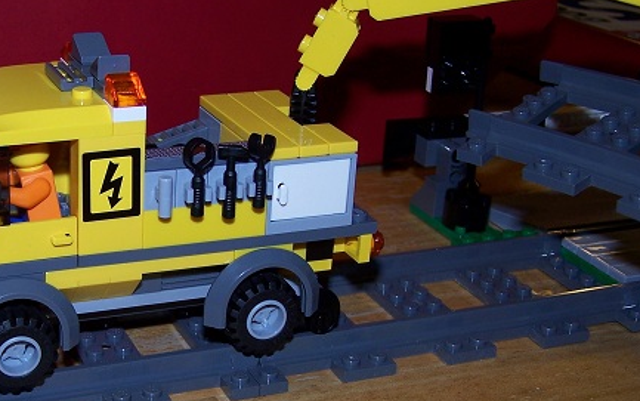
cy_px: 272
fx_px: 1099
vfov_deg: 20.6
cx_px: 176
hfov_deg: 32.0
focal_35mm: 63
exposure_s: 1/60
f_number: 2.8
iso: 80
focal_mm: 6.7
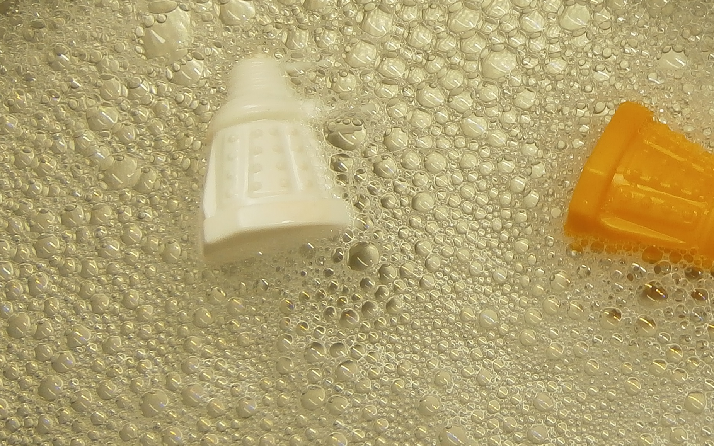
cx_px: 646
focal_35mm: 64
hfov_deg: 30.5
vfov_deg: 20.2
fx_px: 1245
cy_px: 118
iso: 100
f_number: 2.8
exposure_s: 1/30
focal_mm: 4.7
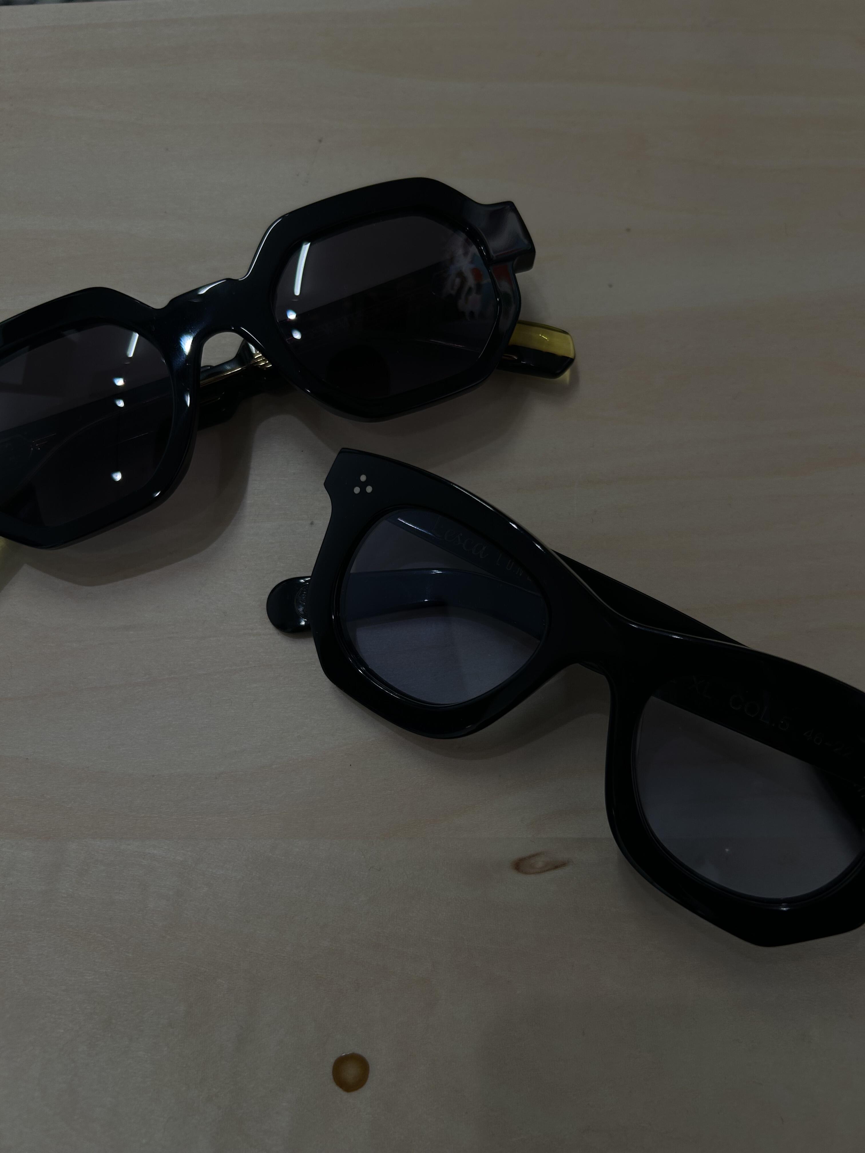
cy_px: 576
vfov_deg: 67.3
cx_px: 432
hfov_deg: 53.1
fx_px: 866
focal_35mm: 26
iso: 50
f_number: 1.5
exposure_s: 1/120
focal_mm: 5.7
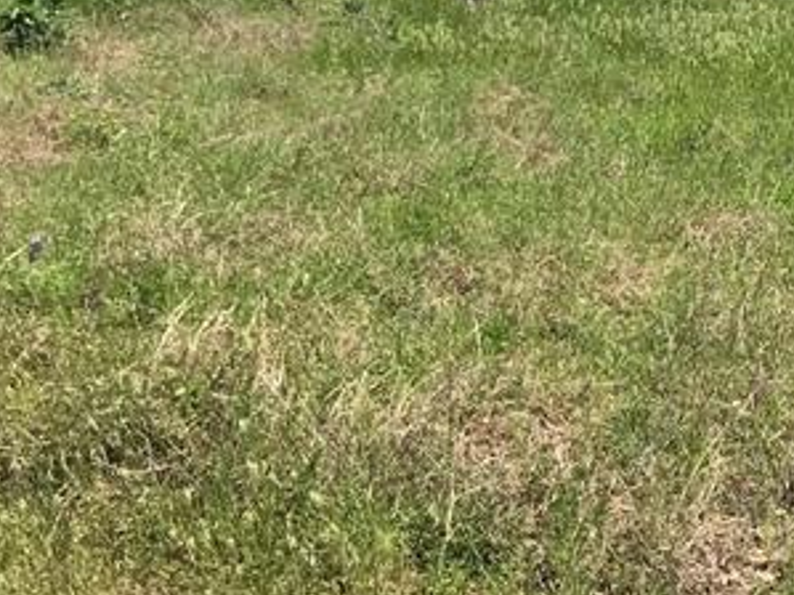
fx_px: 2201
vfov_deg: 15.3
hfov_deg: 19.1
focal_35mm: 96
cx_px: 1006
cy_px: 138
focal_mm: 3.99
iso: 20
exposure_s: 1/1916
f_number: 1.8
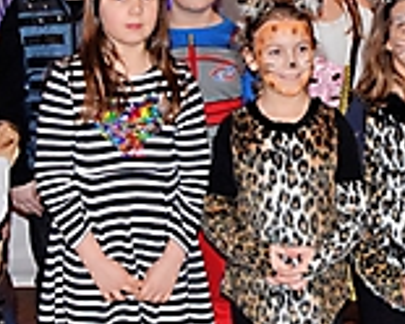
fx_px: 1307
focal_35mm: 109
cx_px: 329
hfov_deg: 17.5
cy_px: 81
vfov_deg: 14.1
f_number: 3.5
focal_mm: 20
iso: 1800
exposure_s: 1/60
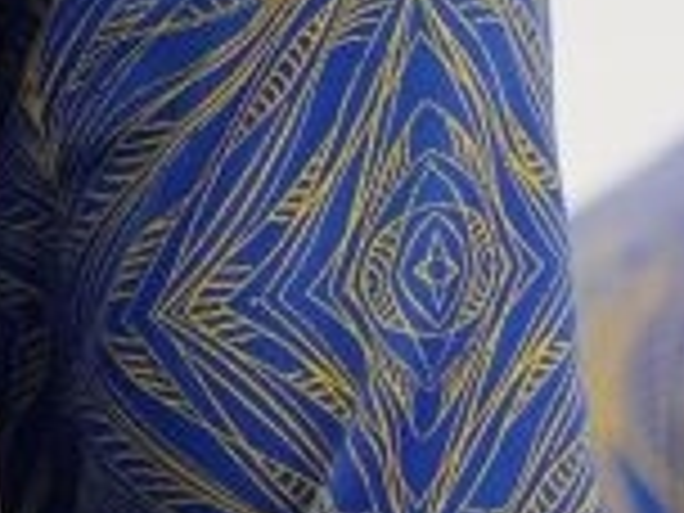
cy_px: -612
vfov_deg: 0.7
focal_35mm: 2072
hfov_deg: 1.0
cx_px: -1044
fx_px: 40942
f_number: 2.8
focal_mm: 182
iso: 1250
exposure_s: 1/250
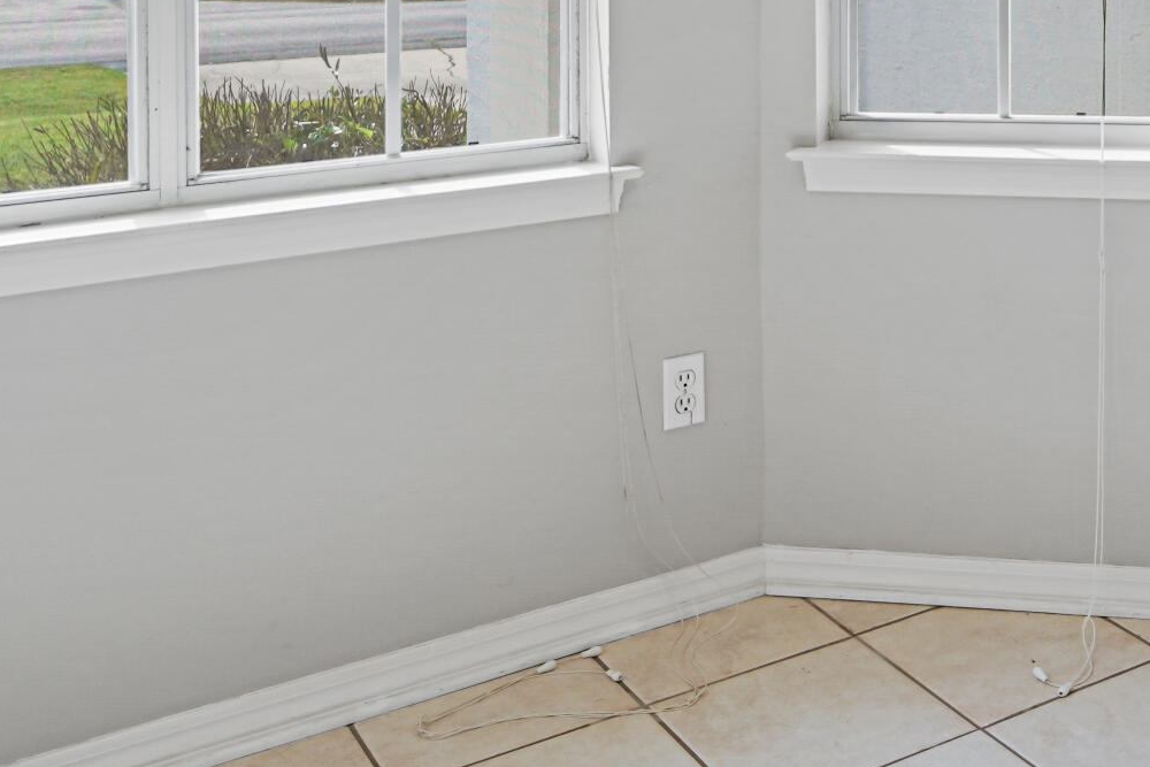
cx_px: 1074
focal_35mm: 52
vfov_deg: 24.2
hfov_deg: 35.6
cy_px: -95
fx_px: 1653
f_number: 4
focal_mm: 11.5
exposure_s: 1/60
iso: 100
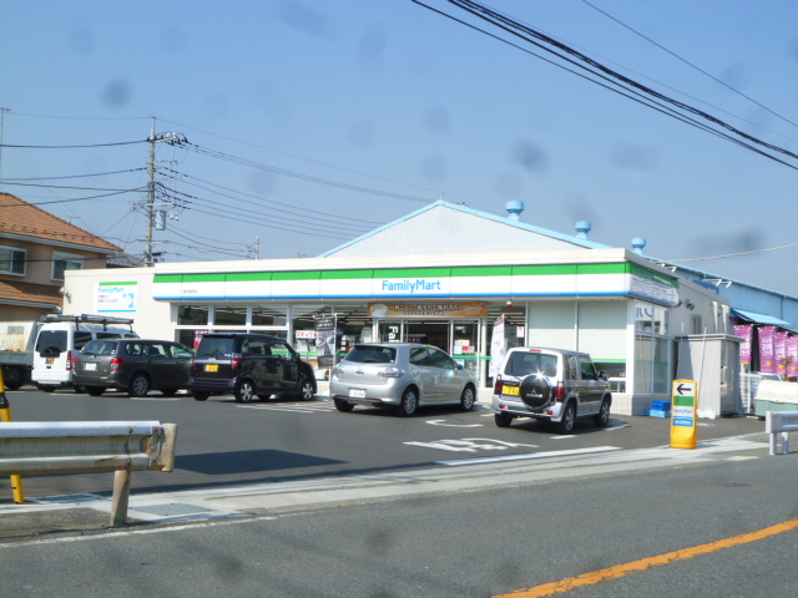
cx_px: 399
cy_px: 299
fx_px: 991
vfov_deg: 33.6
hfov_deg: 43.9
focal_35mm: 43
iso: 80
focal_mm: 7.7
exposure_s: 1/400
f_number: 4.5
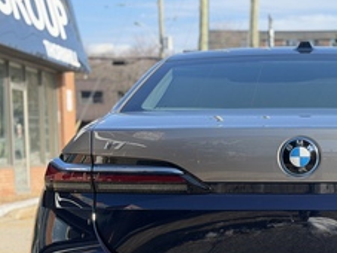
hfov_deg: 21.5
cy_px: 217
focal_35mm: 89
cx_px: 301
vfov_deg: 16.4
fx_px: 866
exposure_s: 1/2342
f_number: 1.78
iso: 100
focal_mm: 6.76
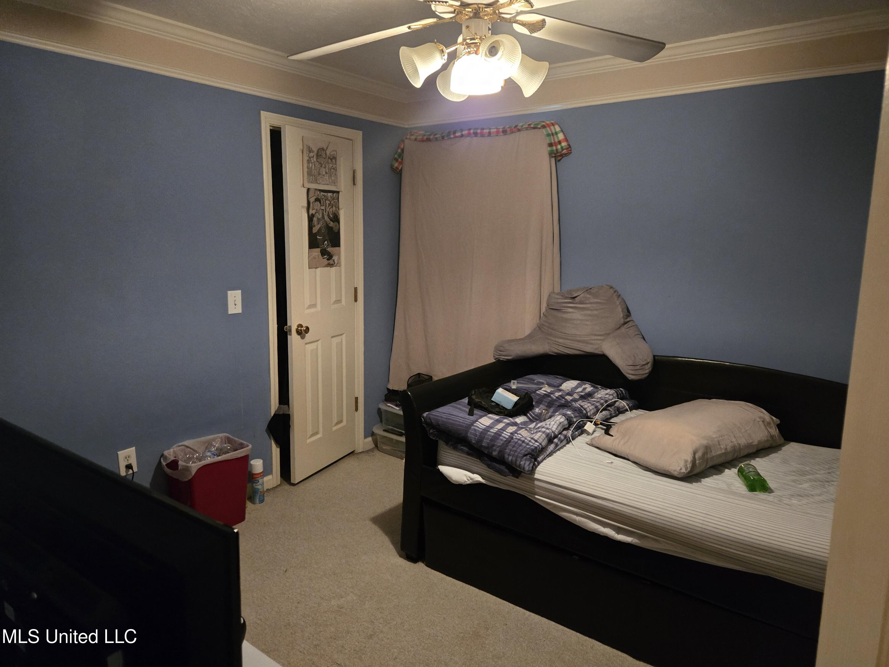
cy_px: 334
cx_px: 444
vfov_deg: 58.9
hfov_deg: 73.9
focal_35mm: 23
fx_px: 591
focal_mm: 5.4
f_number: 1.8
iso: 1250
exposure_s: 1/60
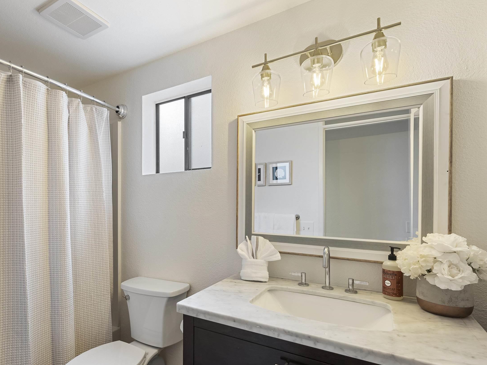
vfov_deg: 68.6
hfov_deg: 83.8
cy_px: 195
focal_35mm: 19
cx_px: 198
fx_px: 267
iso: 100
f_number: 8
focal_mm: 14
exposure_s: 1.3
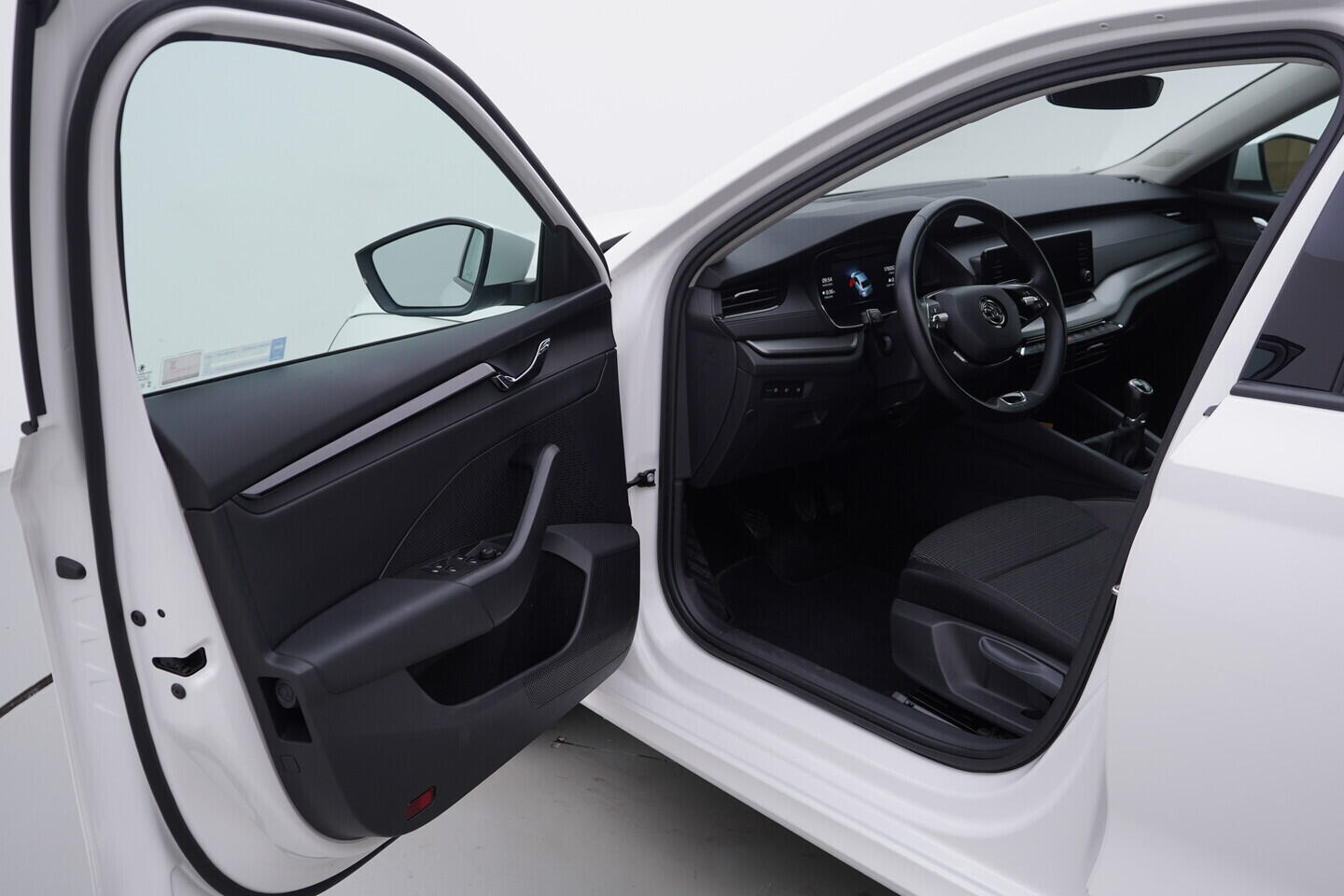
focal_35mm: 36
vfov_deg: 36.9
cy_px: 448
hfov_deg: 53.1
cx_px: 672
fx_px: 1344
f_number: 4
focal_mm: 24
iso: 125
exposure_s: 1/80
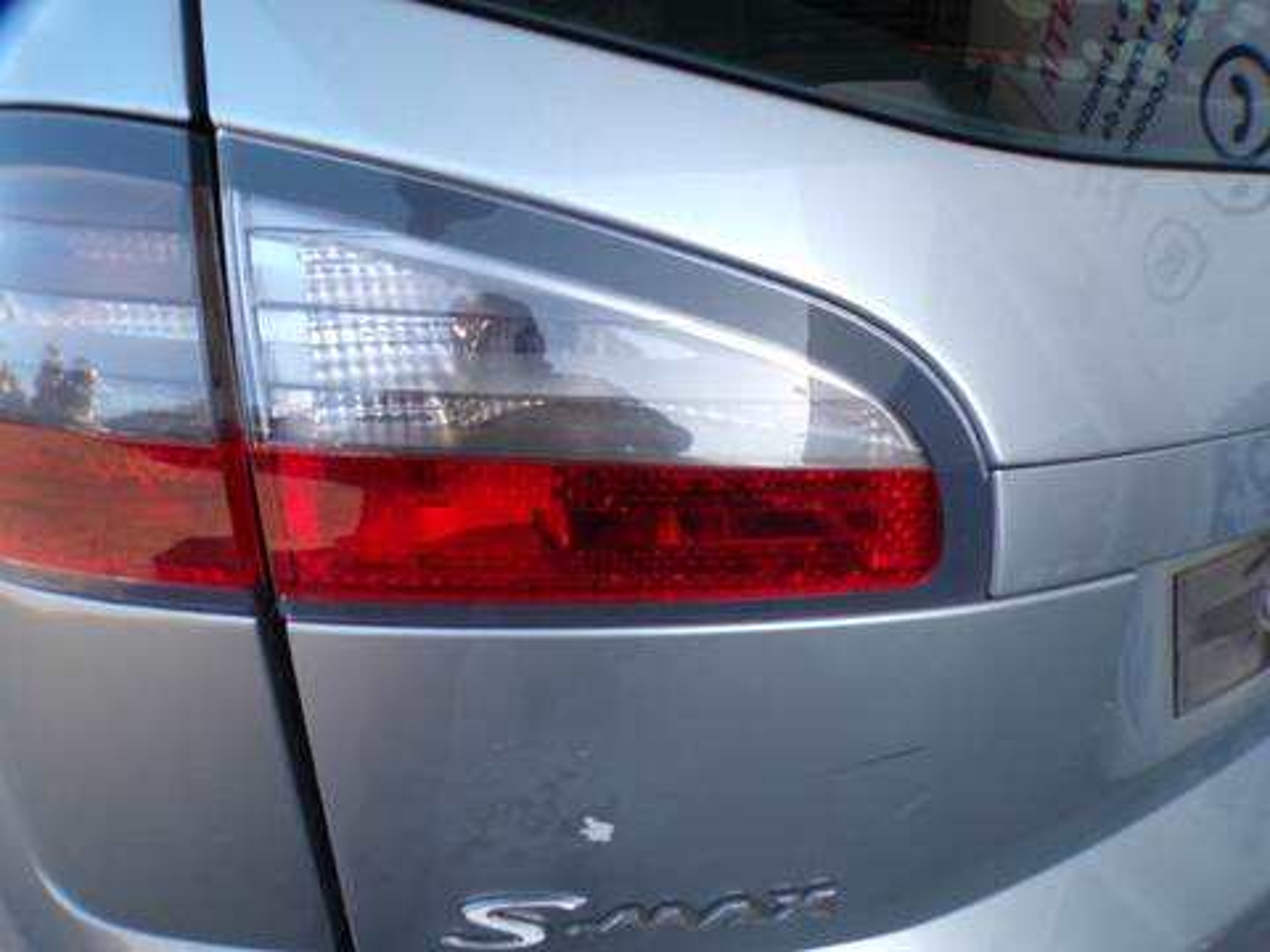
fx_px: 881
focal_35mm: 24
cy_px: 476
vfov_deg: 56.8
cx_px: 635
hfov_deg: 71.6
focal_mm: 4.3
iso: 100
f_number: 4.4
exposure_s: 1/70
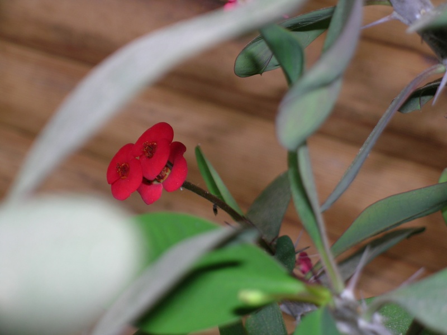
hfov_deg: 17.0
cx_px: 224
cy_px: 168
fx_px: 1498
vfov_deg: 12.8
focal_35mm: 116
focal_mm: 24
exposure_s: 1/121
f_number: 4.6
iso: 50
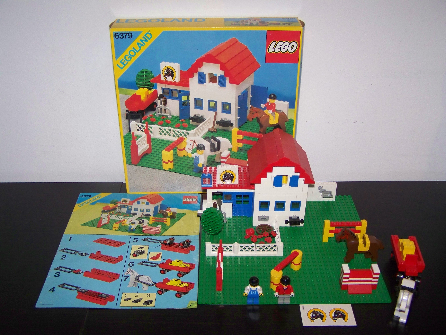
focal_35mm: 38
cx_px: 223
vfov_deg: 37.7
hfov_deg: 49.0
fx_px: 490
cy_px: 168
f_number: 2.8
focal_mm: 6.3
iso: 200
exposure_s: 1/30
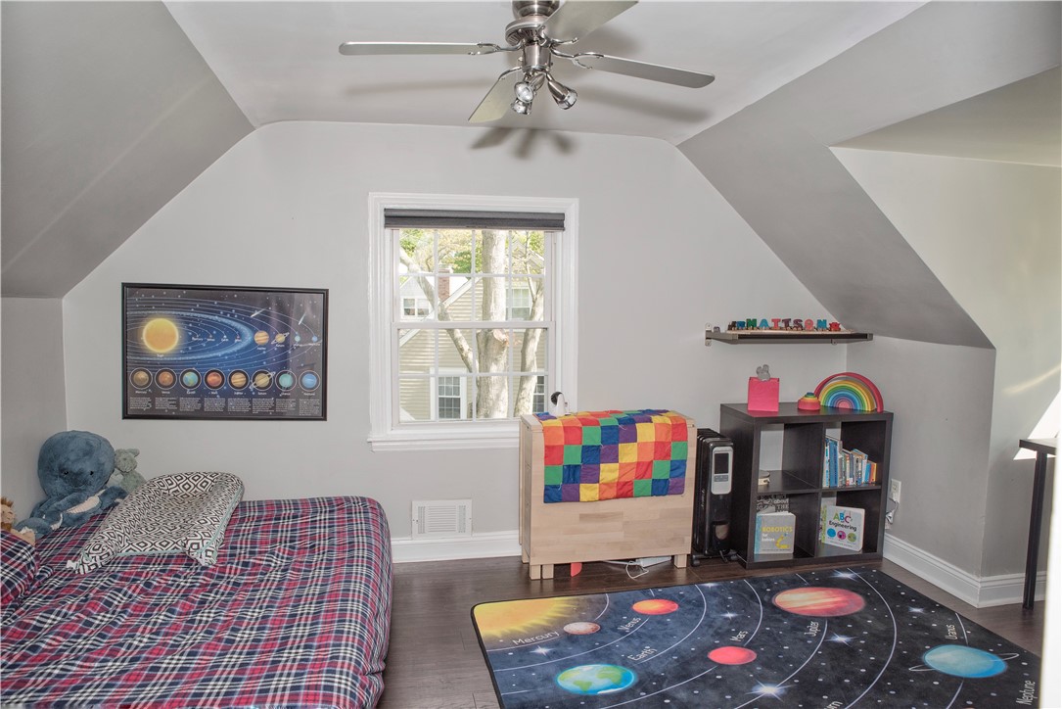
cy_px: 354
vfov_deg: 53.2
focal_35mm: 24
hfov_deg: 73.7
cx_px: 531
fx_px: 708
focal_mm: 24
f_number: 6.3
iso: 400
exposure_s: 1/250
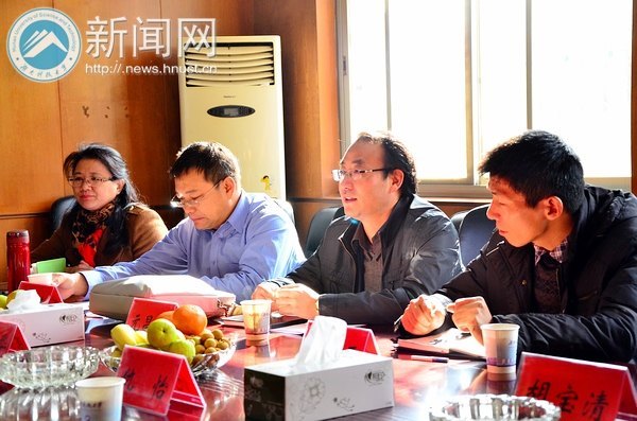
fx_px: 1192
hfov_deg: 29.9
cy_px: 210
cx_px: 318
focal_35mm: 68
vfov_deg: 20.1
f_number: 4.8
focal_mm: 45
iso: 1600
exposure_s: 1/160
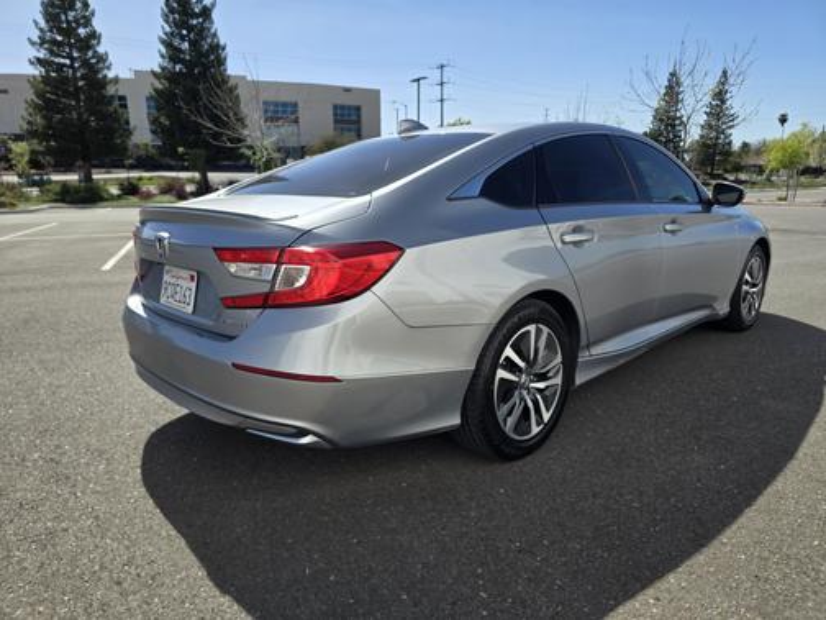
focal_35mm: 23
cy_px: 310
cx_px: 413
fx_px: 549
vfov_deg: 58.9
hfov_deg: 73.9
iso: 12
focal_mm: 6.3
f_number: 1.7
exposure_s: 1/701
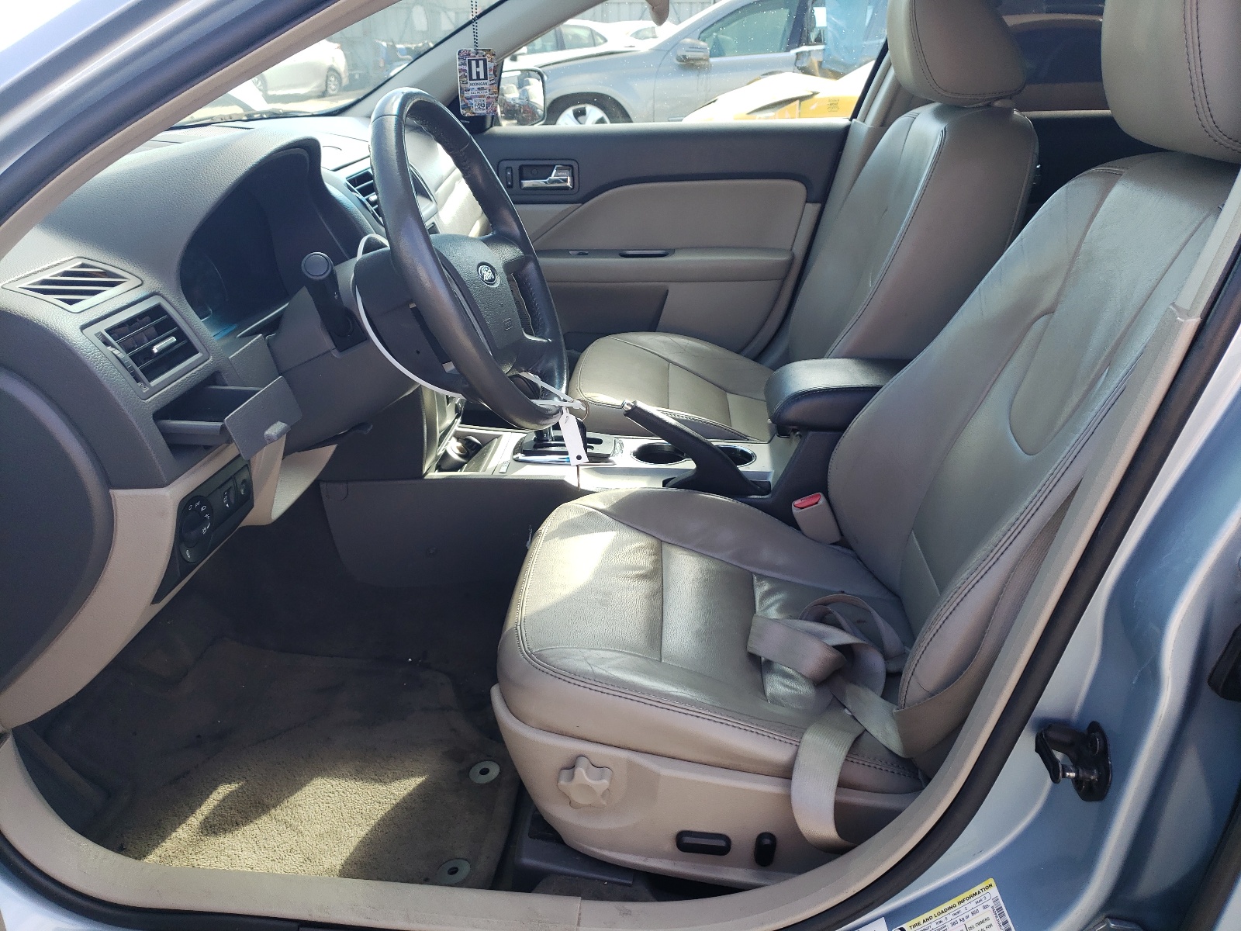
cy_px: 466
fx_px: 932
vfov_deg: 53.1
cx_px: 620
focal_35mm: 26
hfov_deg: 67.3
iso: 50
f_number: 1.5
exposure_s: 1/323
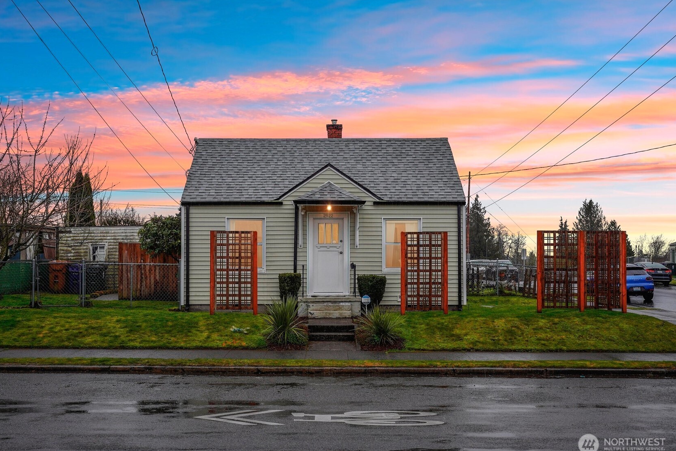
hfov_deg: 45.4
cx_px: 332
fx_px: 807
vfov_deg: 31.2
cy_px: 229
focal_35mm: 43
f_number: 8
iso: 320
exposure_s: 1/125
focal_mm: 28
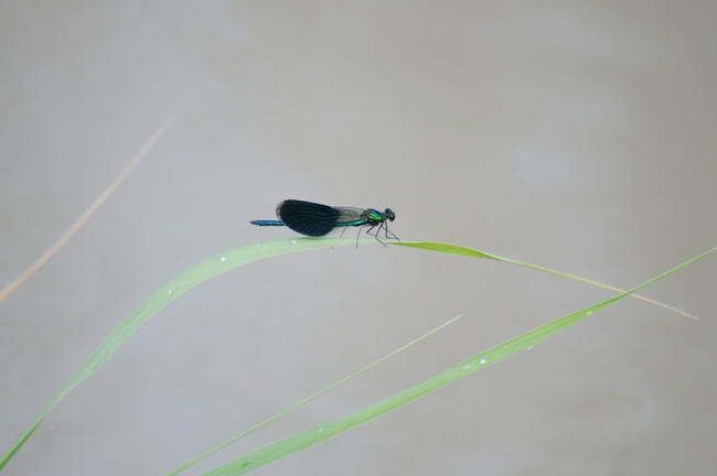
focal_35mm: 450
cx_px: 358
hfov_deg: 4.6
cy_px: 238
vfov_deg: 3.0
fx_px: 8953
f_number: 5.6
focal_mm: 300
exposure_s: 1/250
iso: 200
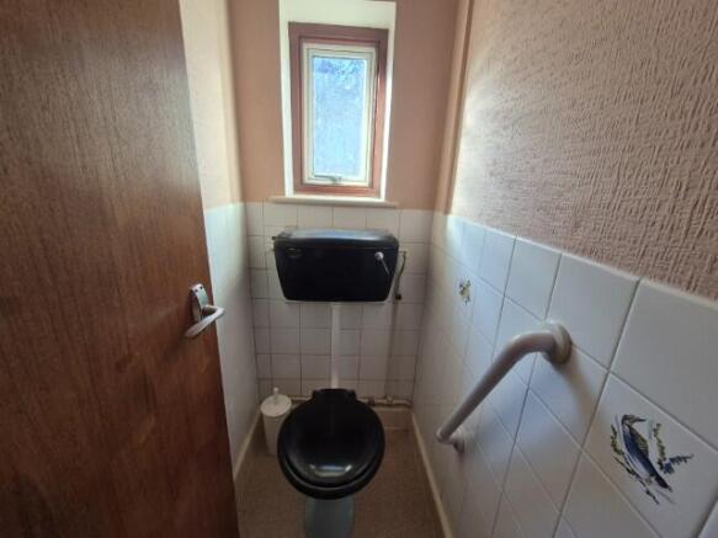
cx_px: 359
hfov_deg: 106.2
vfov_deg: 89.9
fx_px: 270
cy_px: 269
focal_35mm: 13
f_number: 2.2
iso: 200
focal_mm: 2.2
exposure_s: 1/100
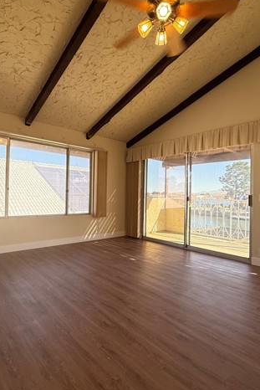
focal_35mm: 20
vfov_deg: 84.0
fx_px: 216
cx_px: 113
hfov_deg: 61.7
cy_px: 192
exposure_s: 1/120
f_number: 2.2
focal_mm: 2.22
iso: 250
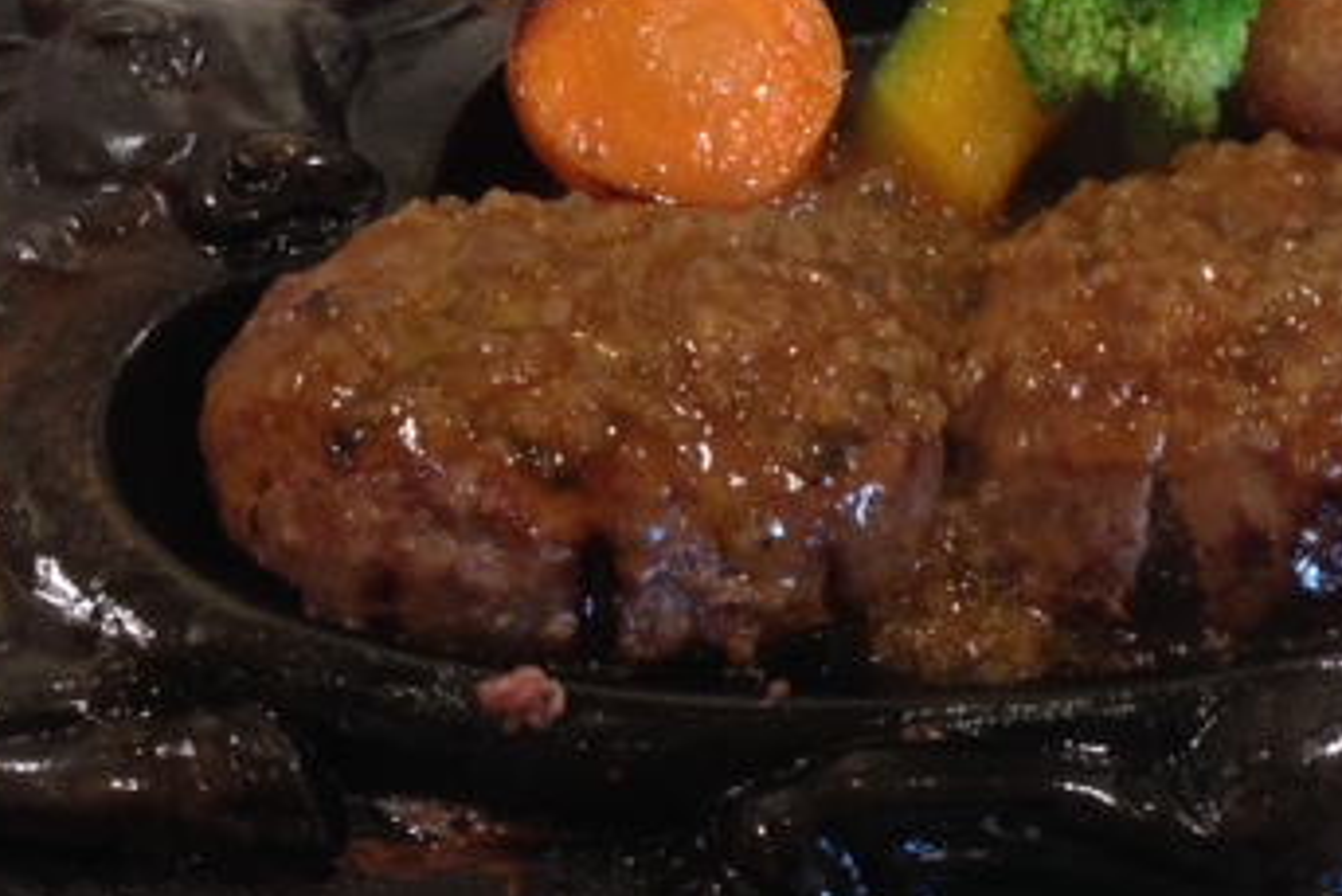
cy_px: 258
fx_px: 2387
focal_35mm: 64
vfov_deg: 21.1
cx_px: 884
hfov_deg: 31.2
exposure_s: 1/20
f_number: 2.4
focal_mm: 4.12
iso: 160
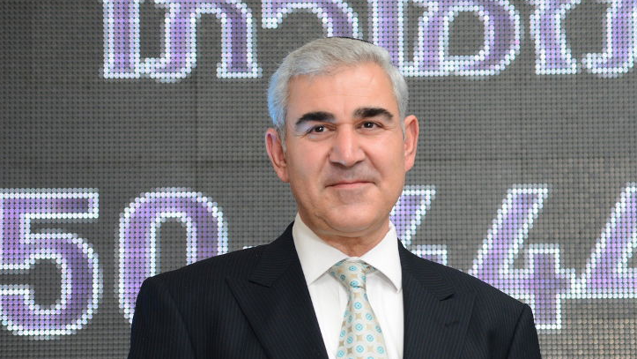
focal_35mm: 178
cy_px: 249
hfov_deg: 12.1
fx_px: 3007
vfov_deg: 6.8
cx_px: 360
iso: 1600
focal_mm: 120
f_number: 5
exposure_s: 1/125
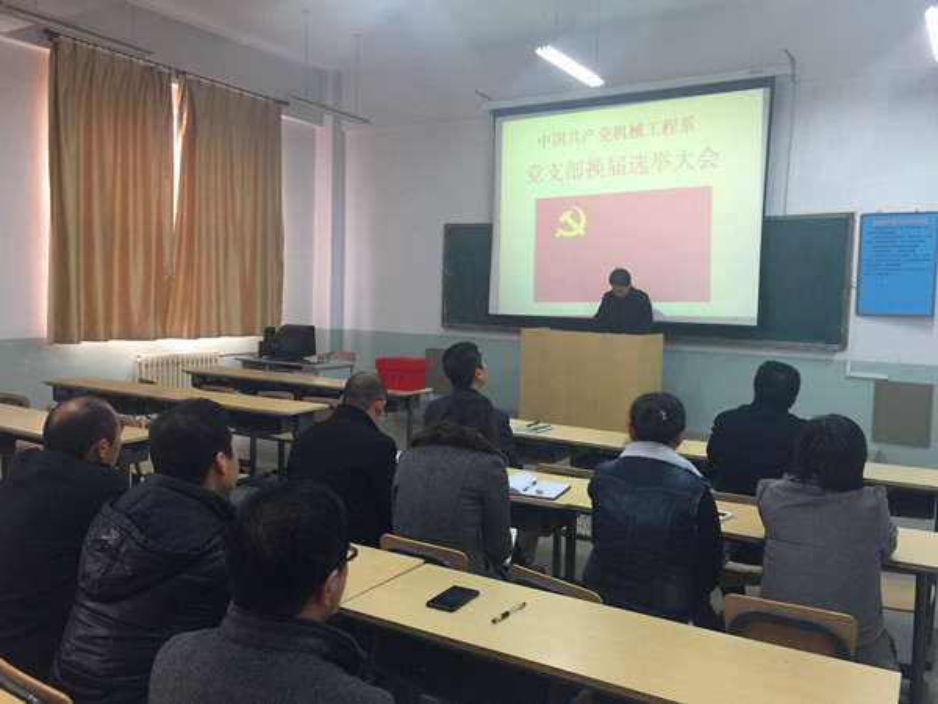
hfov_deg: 61.7
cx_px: 469
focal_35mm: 29
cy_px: 352
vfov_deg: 48.2
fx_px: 786
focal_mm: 4.15
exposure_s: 1/17
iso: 100
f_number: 2.2
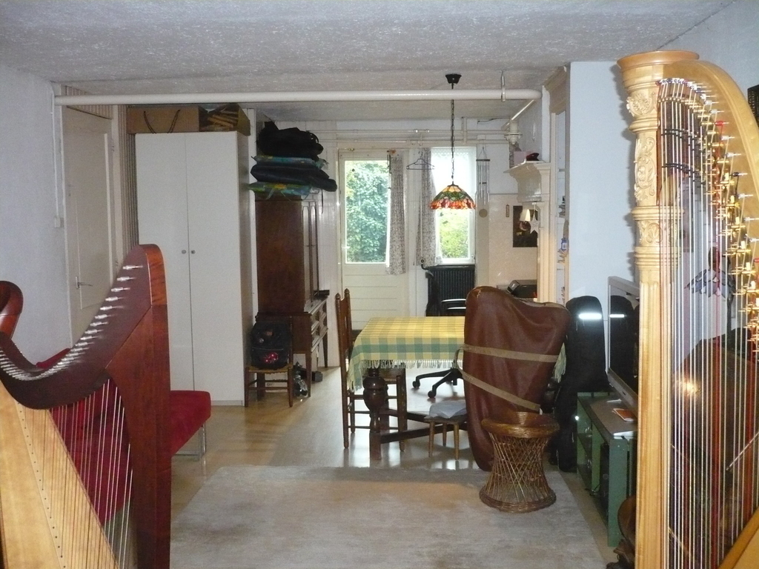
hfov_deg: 52.6
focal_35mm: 35
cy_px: 284
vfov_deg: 40.7
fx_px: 767
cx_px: 380
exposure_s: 1/30
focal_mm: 5.8
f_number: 2.8
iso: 640
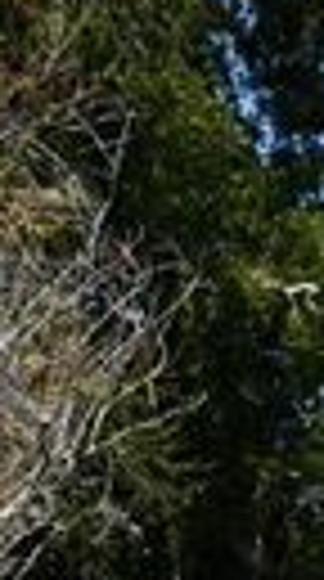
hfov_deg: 5.0
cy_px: 823
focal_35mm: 240
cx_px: 396
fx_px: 3687
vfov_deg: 8.8
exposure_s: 1/400
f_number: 10
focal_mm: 23
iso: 100
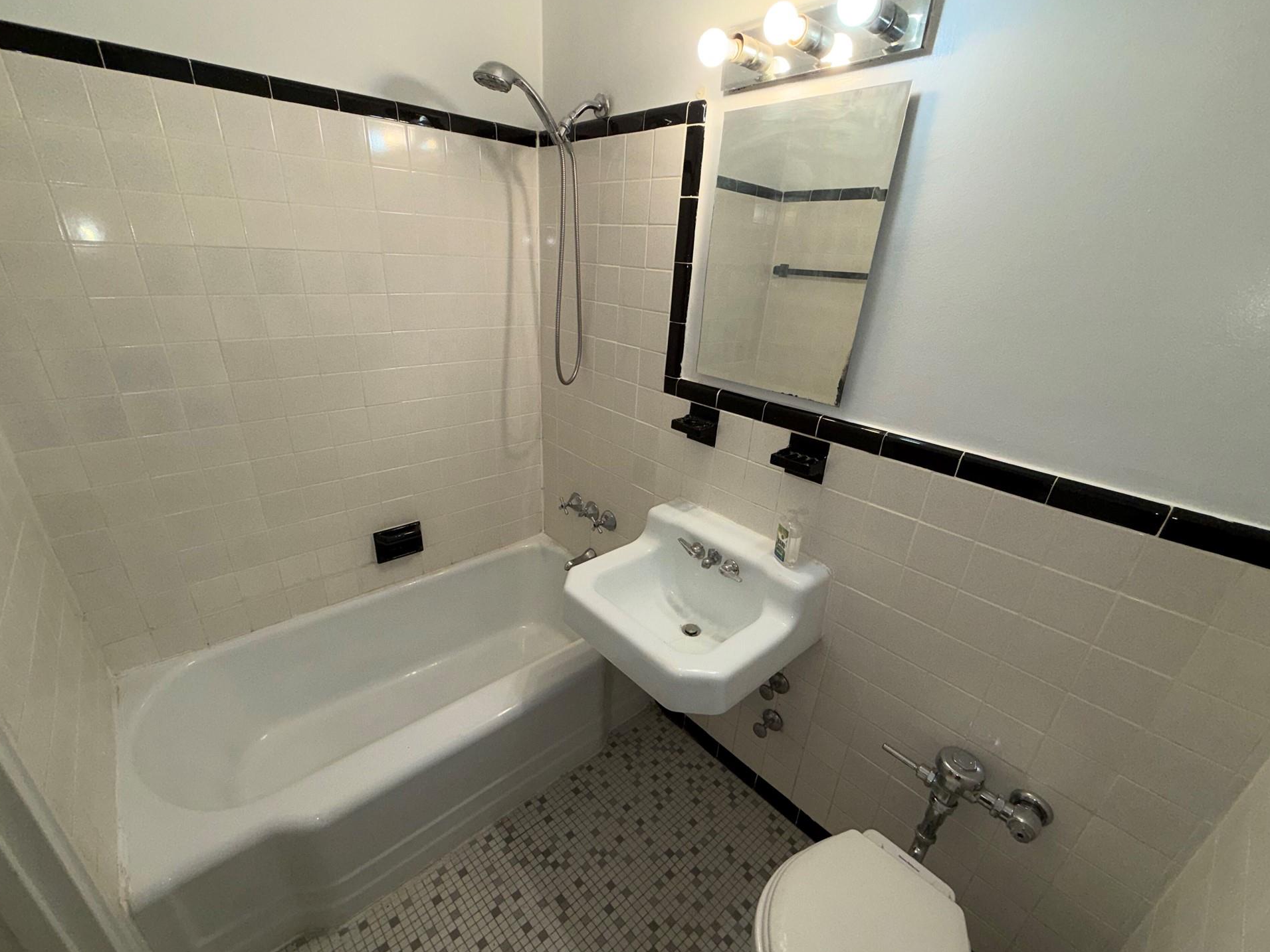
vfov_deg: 81.7
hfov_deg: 98.2
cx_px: 629
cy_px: 502
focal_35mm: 15
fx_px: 550
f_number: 2.2
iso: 50
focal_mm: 2.22
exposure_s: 1/120
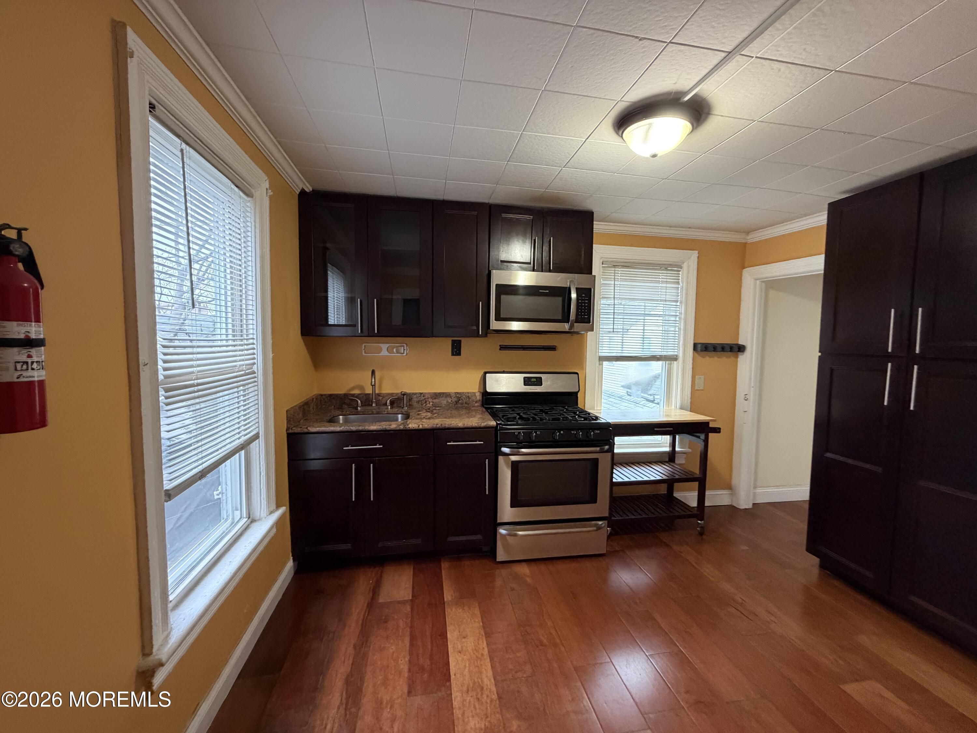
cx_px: 488
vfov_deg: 85.7
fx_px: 395
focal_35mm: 14
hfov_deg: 102.1
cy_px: 366
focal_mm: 2.22
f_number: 2.2
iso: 400
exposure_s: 1/60
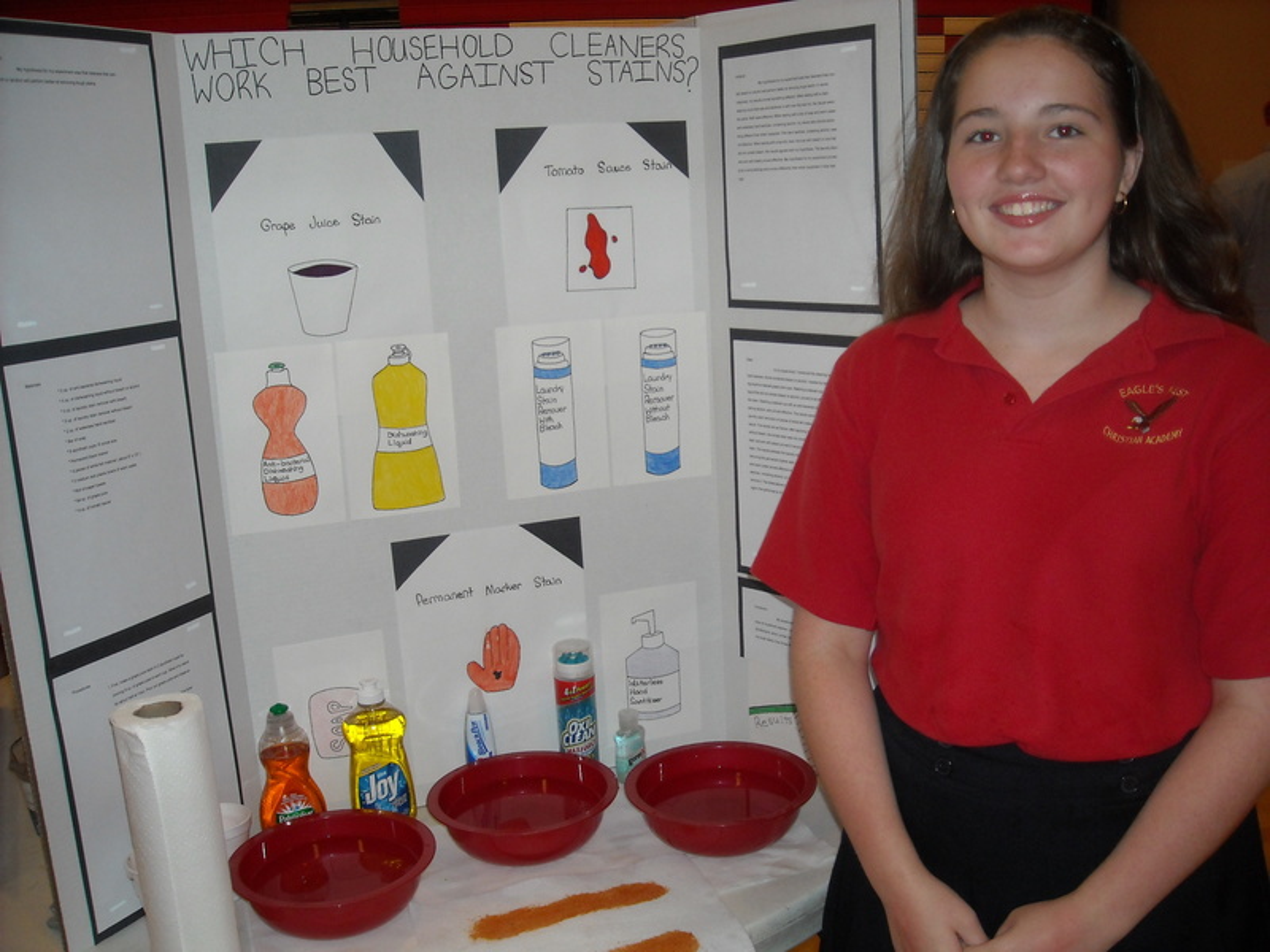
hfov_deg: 52.6
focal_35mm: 35
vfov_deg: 40.7
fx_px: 1284
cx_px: 635
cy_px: 476
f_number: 2.8
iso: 200
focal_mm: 5.7
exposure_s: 1/60
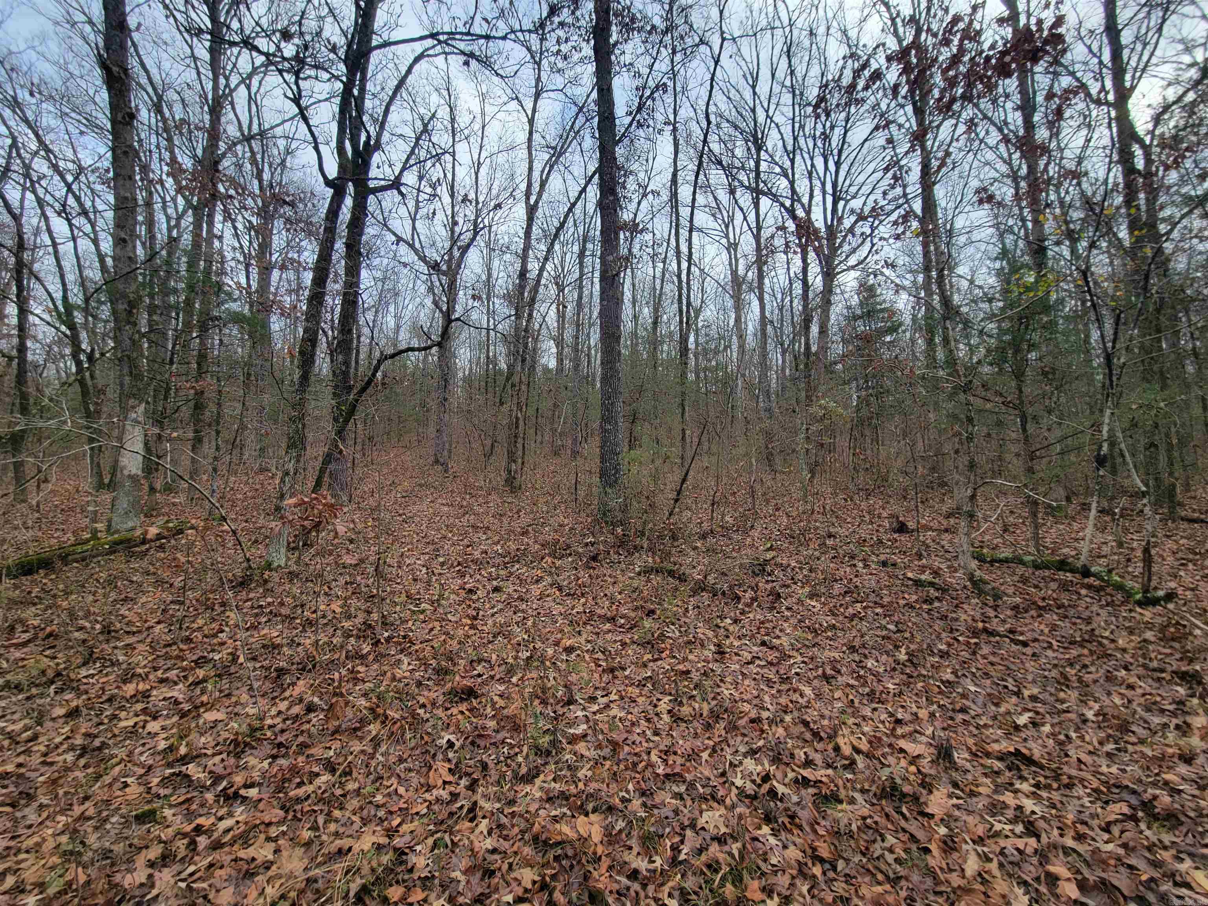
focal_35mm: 13
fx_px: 454
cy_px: 453
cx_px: 604
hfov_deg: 106.2
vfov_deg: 89.9
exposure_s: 1/356
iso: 50
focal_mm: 2.2
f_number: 2.2
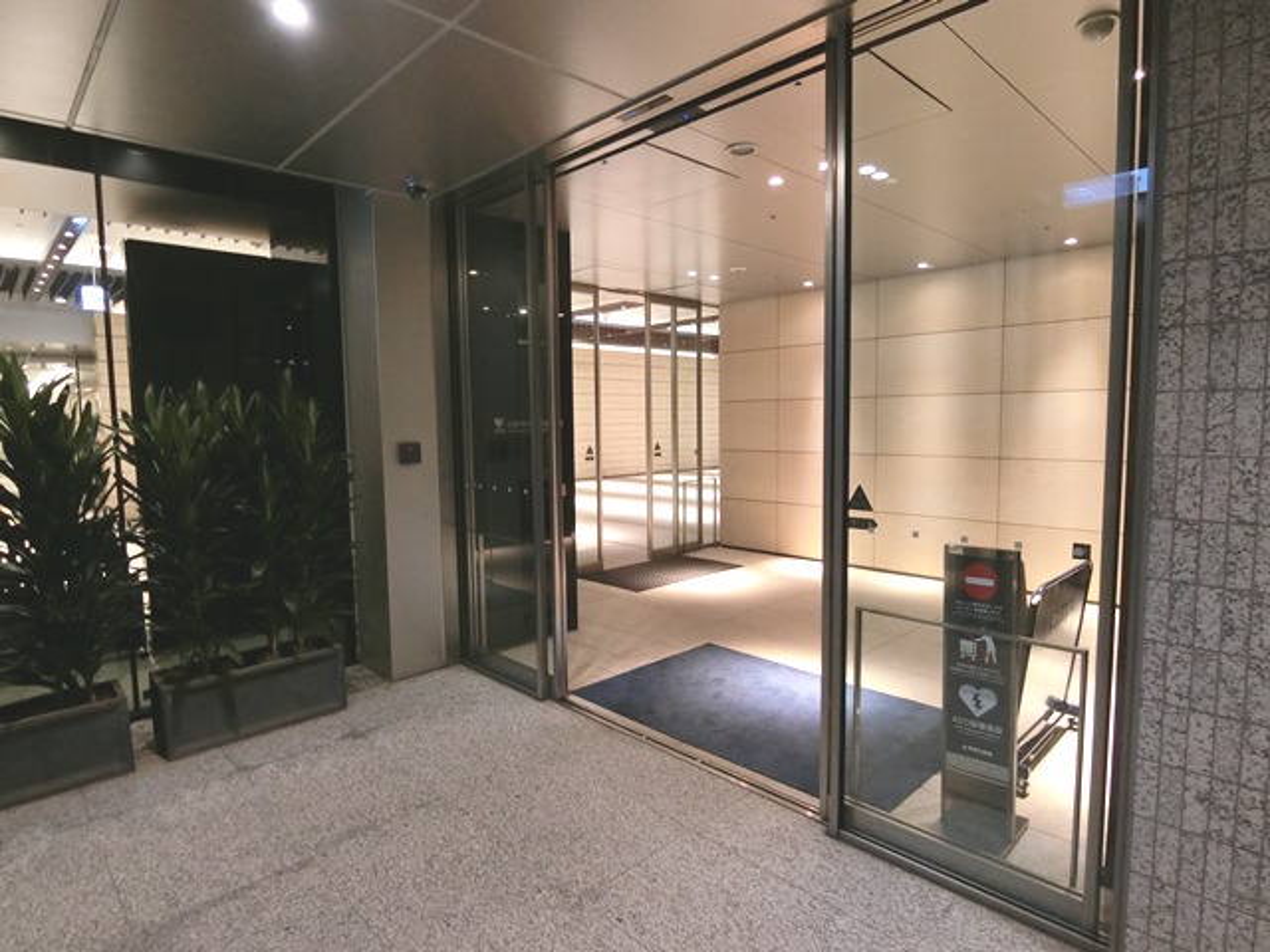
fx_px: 697
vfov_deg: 68.7
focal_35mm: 19
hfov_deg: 84.7
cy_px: 476
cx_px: 635
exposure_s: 1/30
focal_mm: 4.06
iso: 400
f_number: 2.7
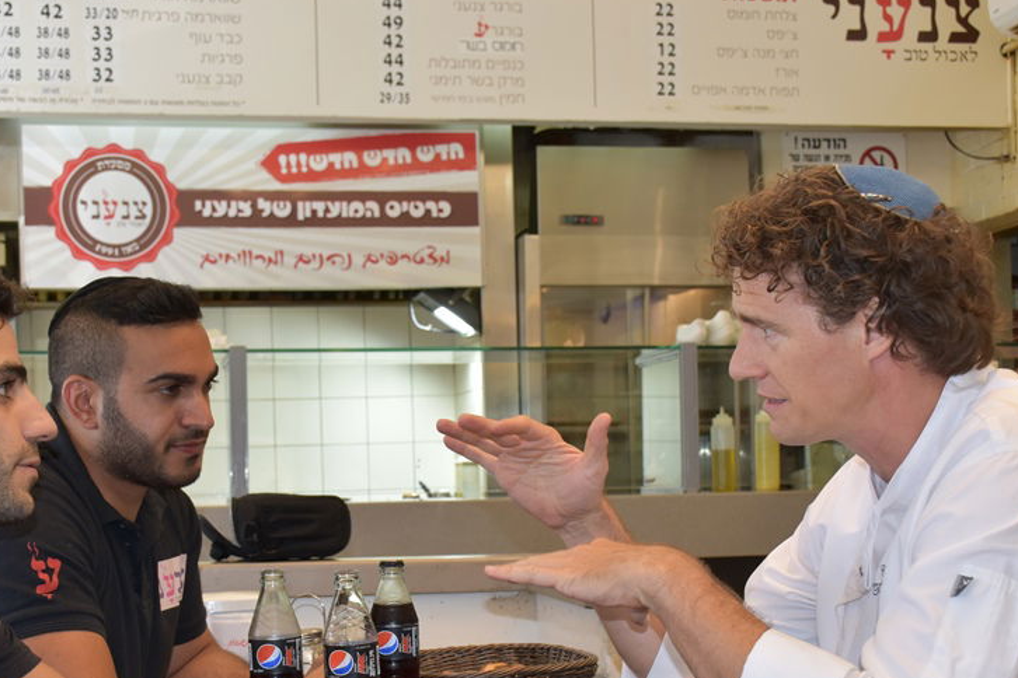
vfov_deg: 24.5
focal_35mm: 55
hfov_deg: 36.2
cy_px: 438
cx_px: 429
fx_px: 1555
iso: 720
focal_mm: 26
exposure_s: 1/125
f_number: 5.6
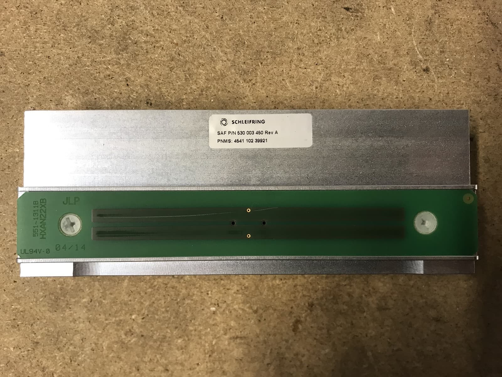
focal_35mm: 28
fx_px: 406
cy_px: 188
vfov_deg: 49.7
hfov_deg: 63.4
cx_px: 251
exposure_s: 1/20
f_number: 1.8
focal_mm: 3.99
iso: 40
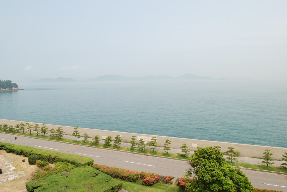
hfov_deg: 70.4
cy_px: 96
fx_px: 203
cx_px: 144
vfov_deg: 50.5
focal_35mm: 26
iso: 100
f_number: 10
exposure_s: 1/125
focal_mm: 17
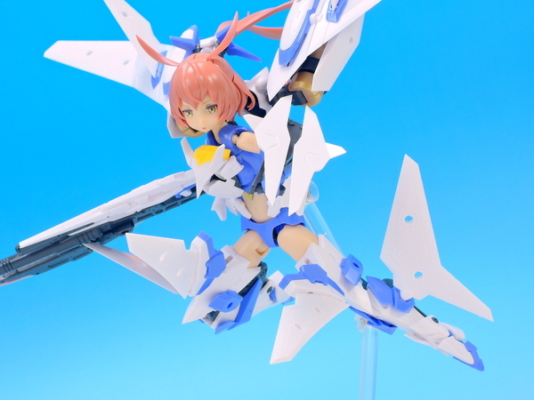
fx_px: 1466
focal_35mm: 95
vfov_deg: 15.6
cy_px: 200
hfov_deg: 20.7
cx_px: 267
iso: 80
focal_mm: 20.2
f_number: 7.1
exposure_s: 1/1.3
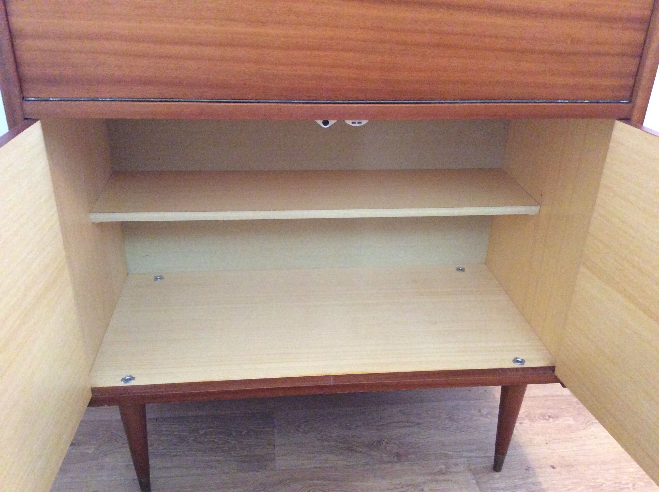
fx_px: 608
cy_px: 246
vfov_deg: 44.1
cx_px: 330
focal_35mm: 32
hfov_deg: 56.9
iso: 320
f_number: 2.4
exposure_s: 1/17
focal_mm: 3.3
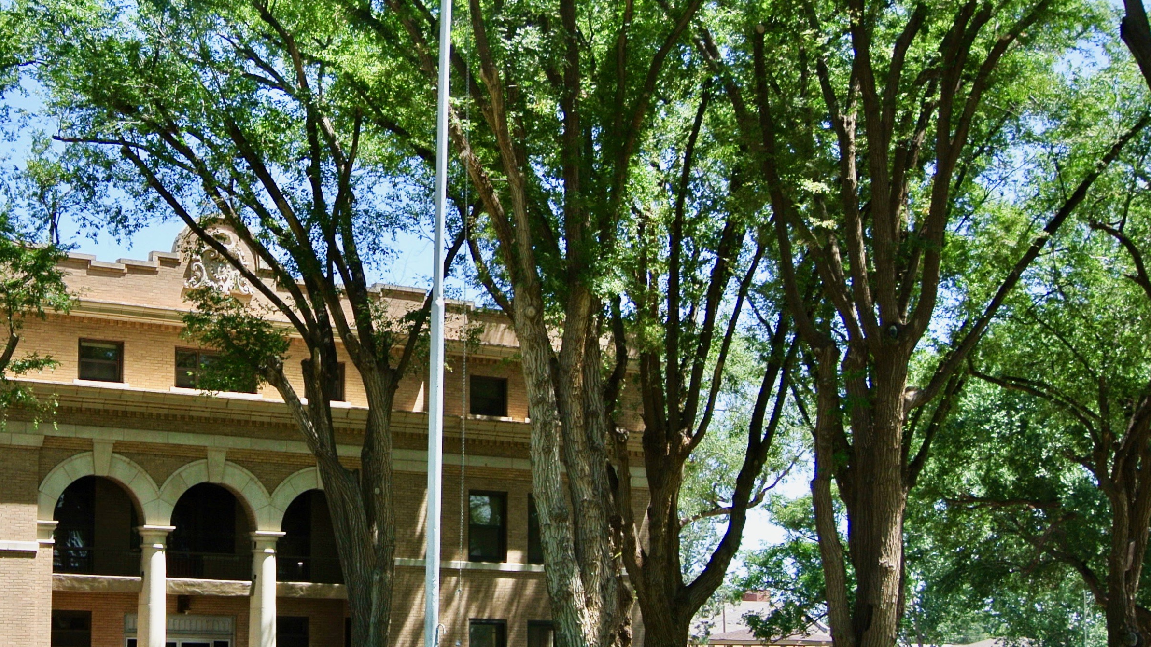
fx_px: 1831
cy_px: 451
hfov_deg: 34.3
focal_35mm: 60
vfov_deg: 20.0
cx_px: 318
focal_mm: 13.6
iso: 100
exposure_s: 1/250
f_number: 4.5
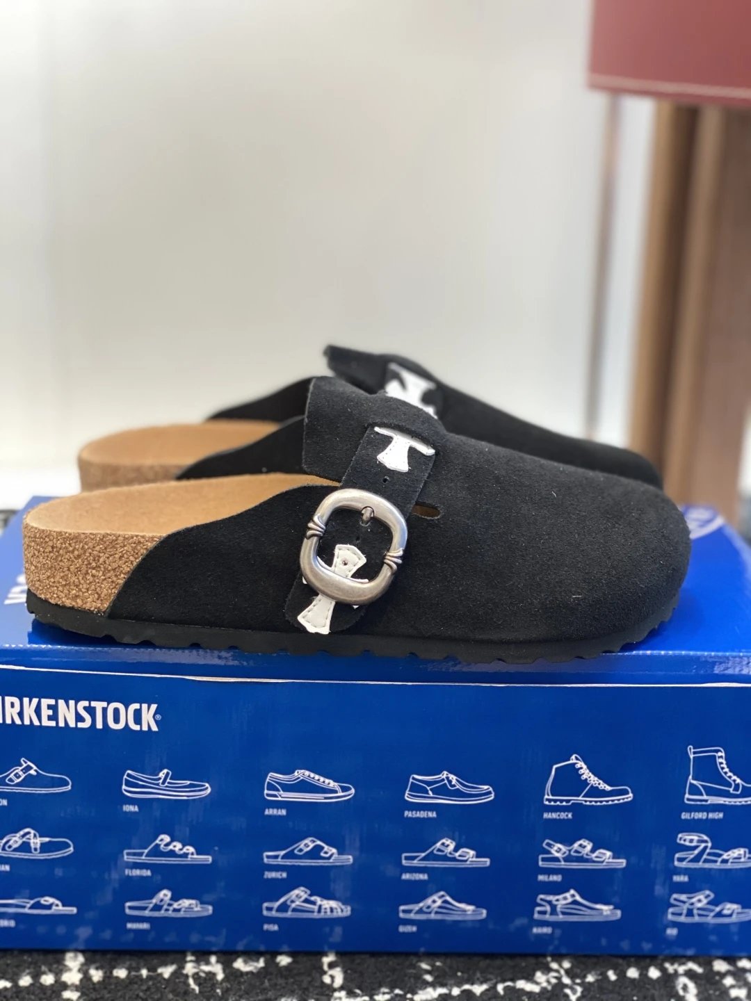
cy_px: 500
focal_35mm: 52
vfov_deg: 36.8
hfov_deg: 28.0
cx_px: 376
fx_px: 1504
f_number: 2
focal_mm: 6
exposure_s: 1/122
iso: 100
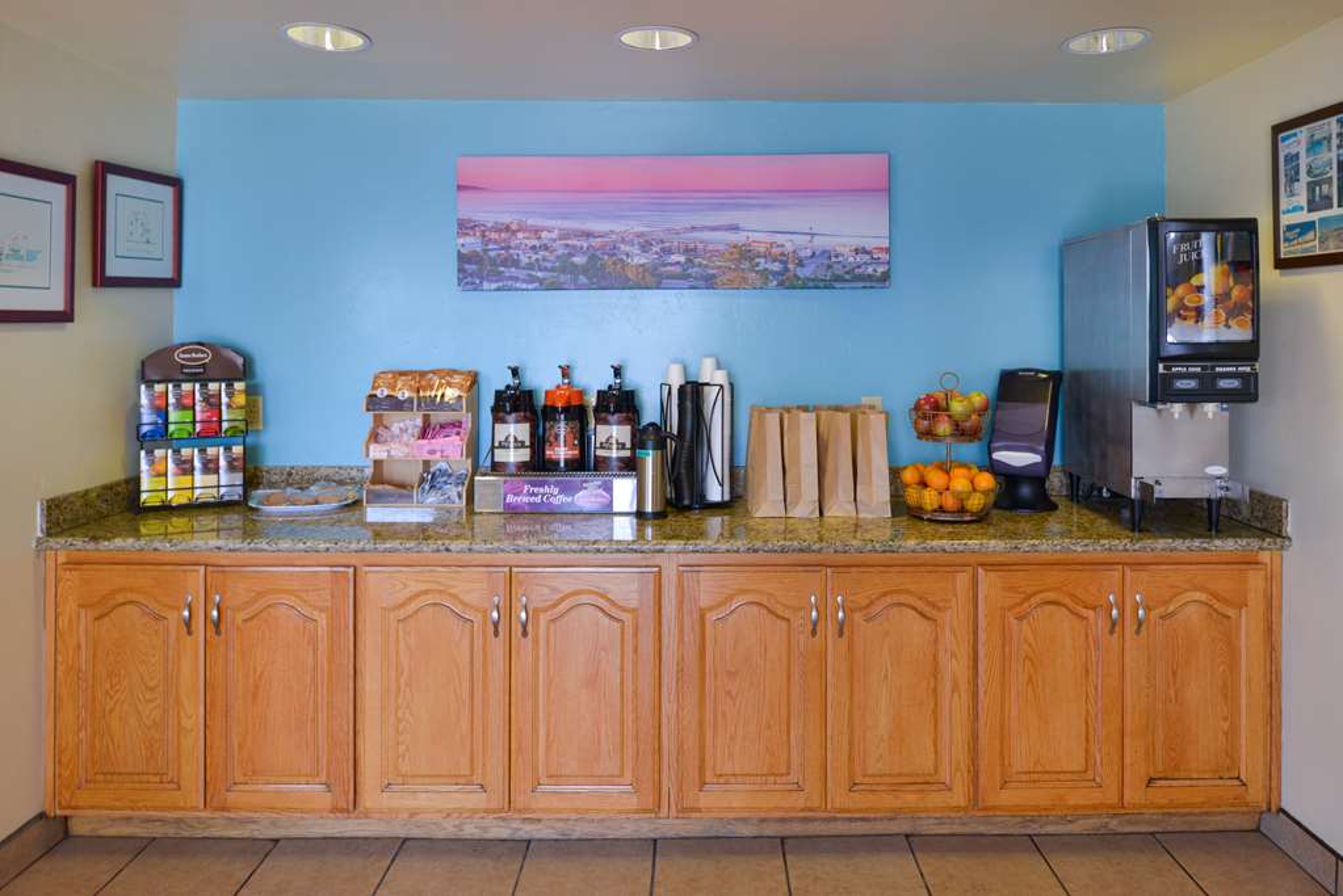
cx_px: 672
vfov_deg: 53.2
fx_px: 896
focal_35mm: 24
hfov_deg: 73.7
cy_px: 448
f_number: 11
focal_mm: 24
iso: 640
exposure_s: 1/25
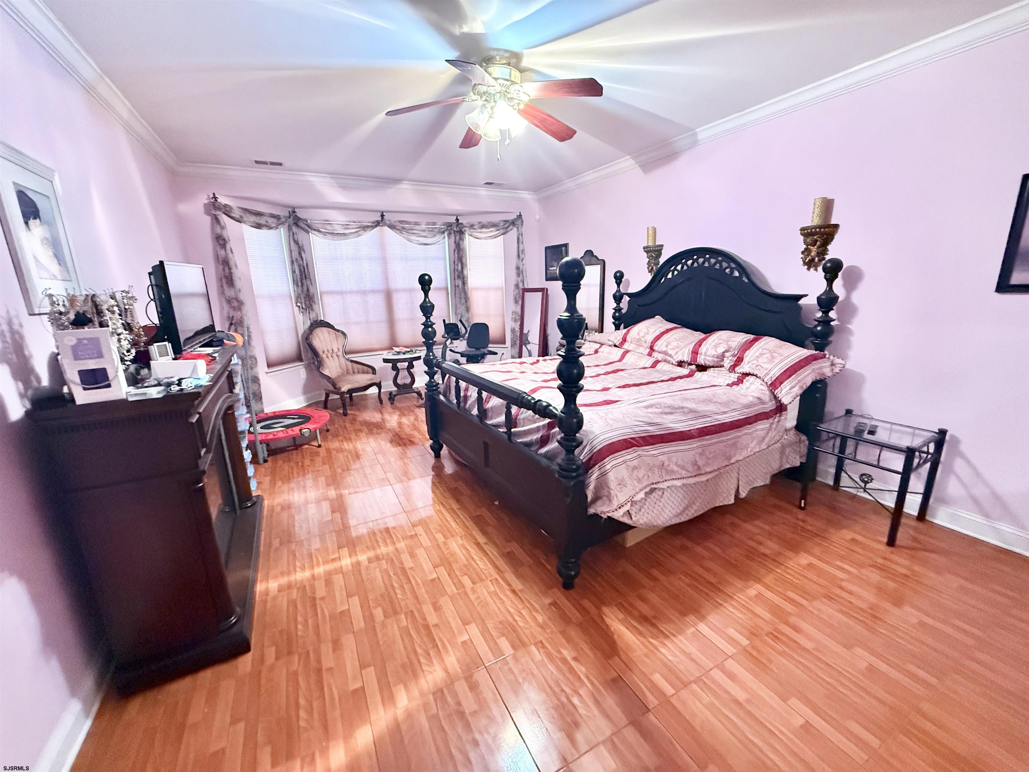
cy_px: 386
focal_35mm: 14
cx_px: 514
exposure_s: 1/60
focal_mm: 2.22
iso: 1000
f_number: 2.2
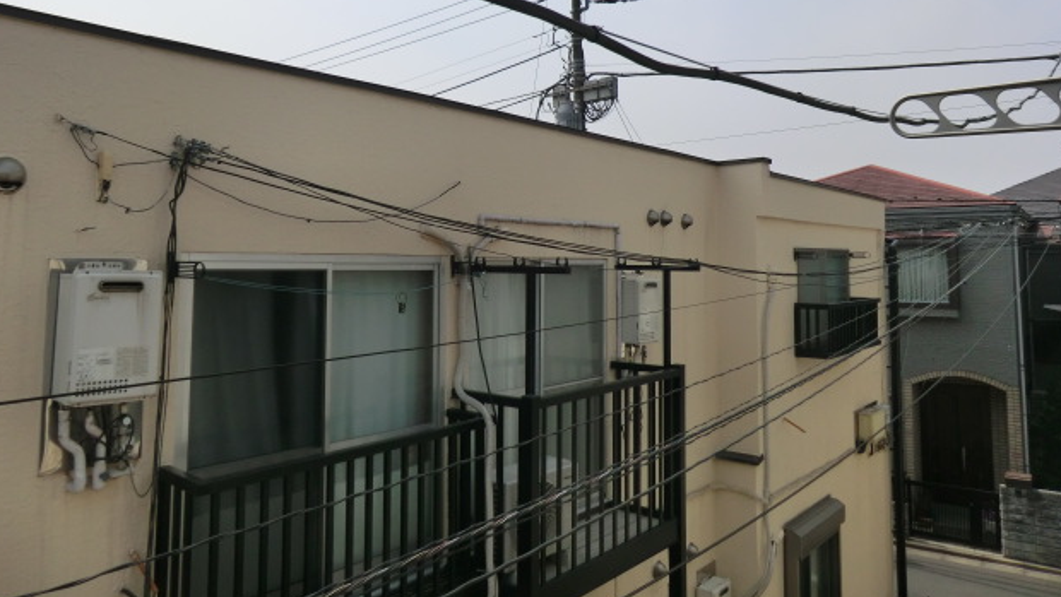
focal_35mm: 27
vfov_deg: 42.3
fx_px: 760
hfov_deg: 69.8
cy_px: 193
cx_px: 524
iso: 80
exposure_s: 1/400
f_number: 7.5
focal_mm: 4.3
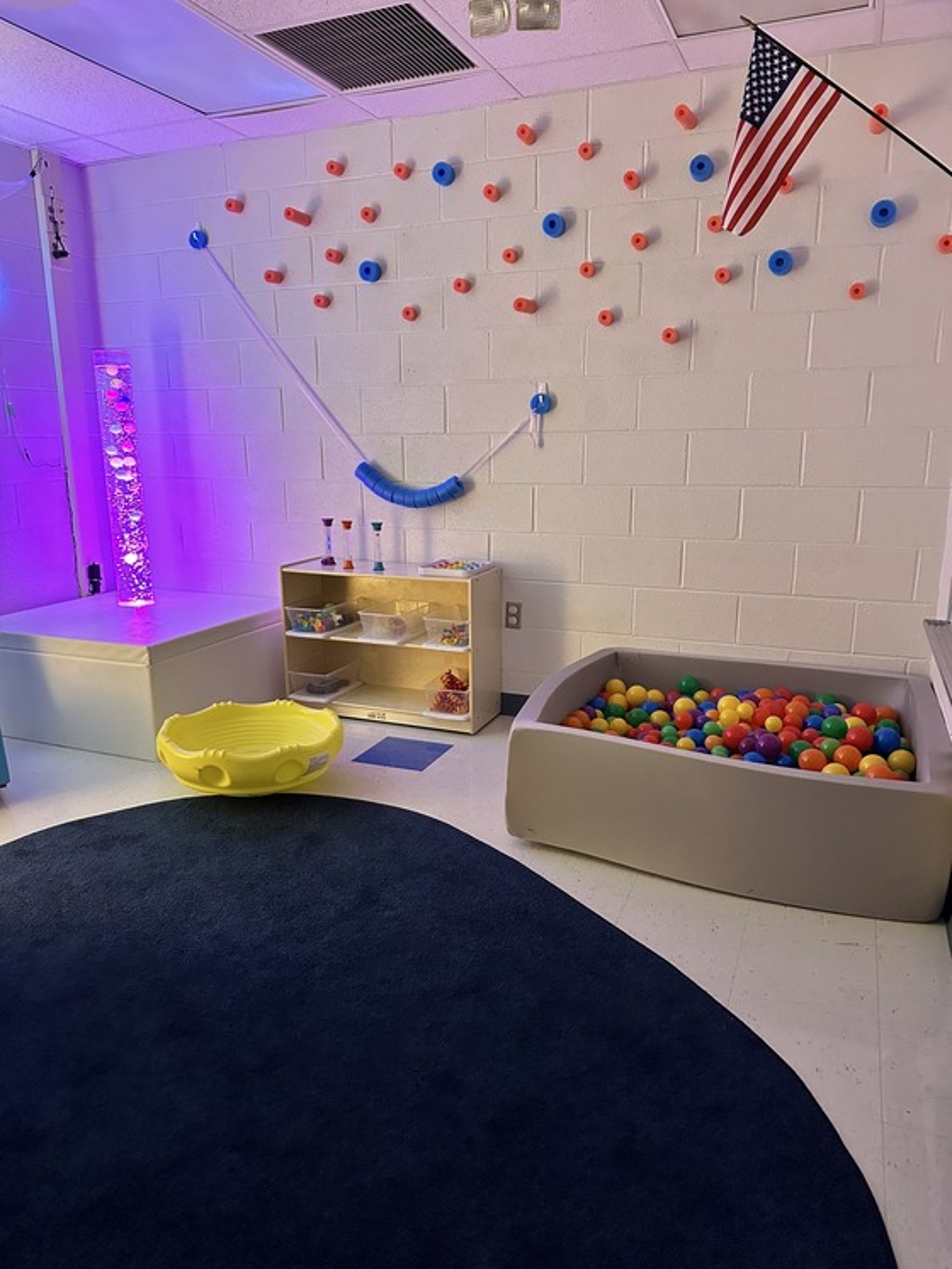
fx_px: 880
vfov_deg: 71.6
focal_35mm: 24
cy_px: 634
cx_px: 476
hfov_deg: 56.8
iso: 800
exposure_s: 1/49
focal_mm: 6.86
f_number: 1.78
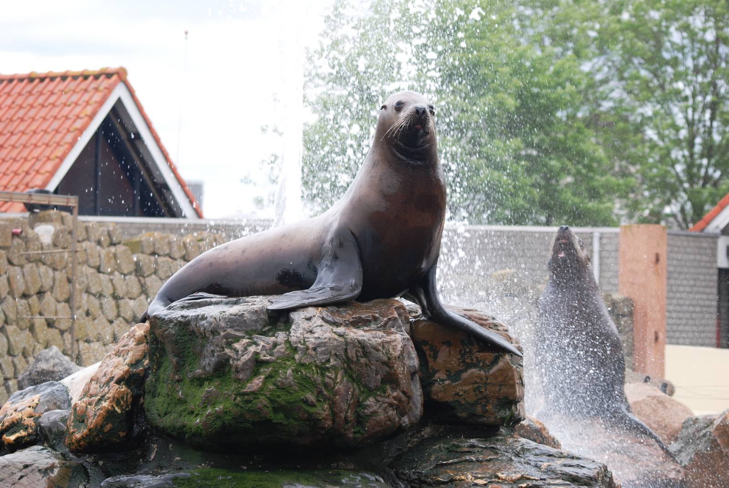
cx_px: 364
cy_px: 244
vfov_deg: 11.2
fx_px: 2494
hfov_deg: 16.6
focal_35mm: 123
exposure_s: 1/500
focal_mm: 82
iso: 200
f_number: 5.6
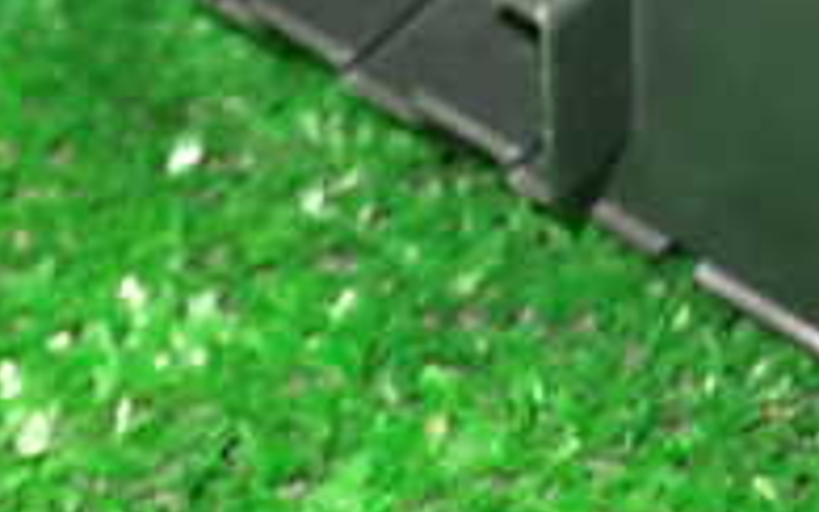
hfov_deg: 15.5
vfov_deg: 9.5
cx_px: 676
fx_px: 2992
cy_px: -269
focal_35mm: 134
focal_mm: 7.31
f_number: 2.8
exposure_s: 1/25
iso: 800
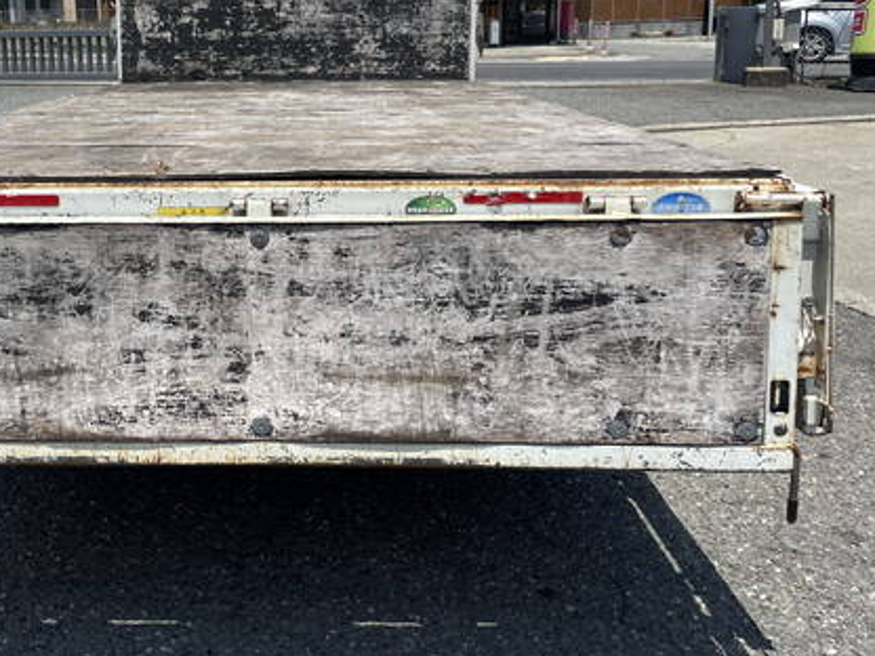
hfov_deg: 45.9
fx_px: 1011
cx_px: 276
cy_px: 212
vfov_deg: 35.6
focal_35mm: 40
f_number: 1.6
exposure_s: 1/4132
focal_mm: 4.2
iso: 32
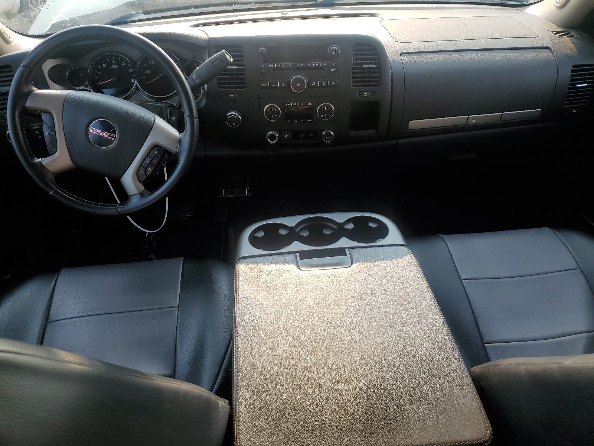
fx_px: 446
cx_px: 297
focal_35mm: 26
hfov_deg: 67.3
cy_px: 223
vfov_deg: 53.1
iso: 50
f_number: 1.5
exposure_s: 1/625
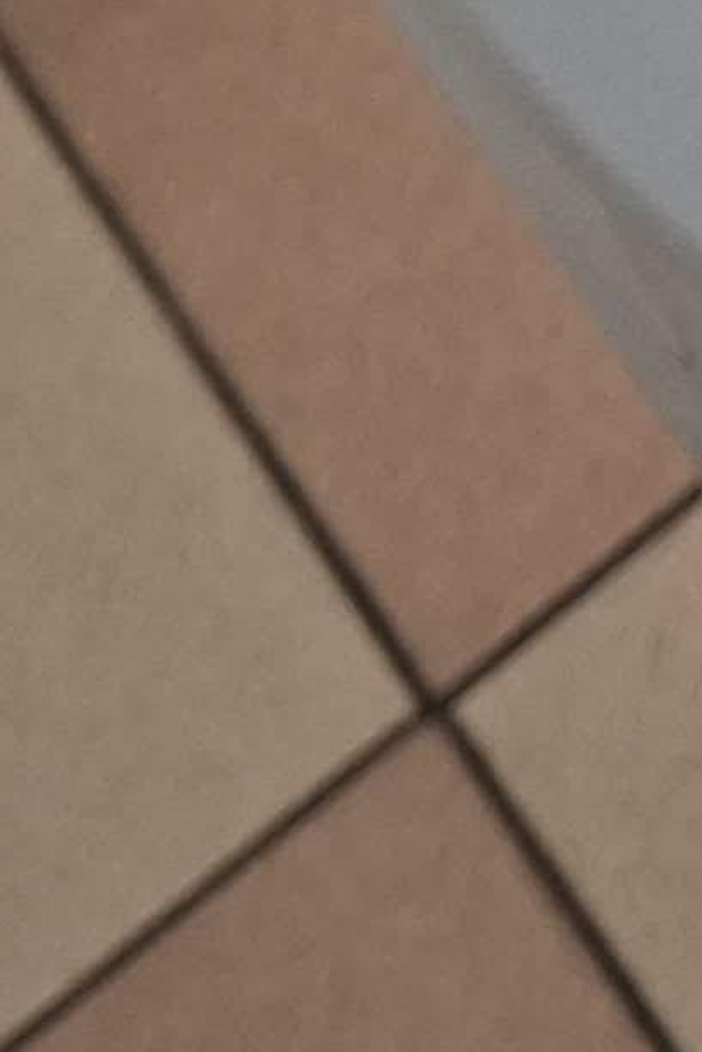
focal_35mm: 156
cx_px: 1826
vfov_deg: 11.2
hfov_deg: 8.0
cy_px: -1412
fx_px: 4560
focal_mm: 5.54
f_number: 1.8
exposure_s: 1/50
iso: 160
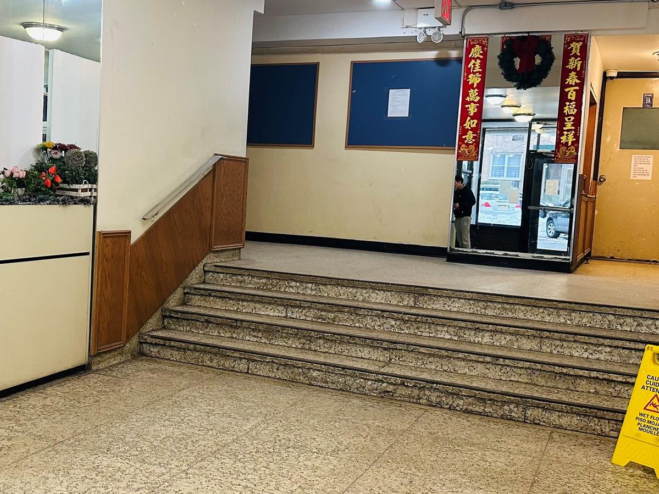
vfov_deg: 35.1
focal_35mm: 41
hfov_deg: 45.3
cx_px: 237
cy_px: 239
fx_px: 780
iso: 250
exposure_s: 1/60
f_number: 1.78
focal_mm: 6.86
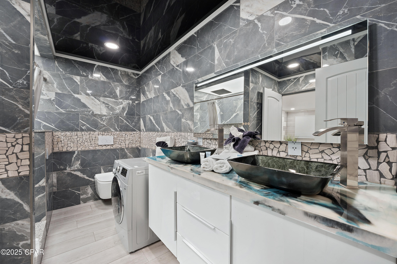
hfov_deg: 104.3
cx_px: 198
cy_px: 132
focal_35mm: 14
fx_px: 154
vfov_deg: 81.2
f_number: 8
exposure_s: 1/4
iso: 320
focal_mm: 14
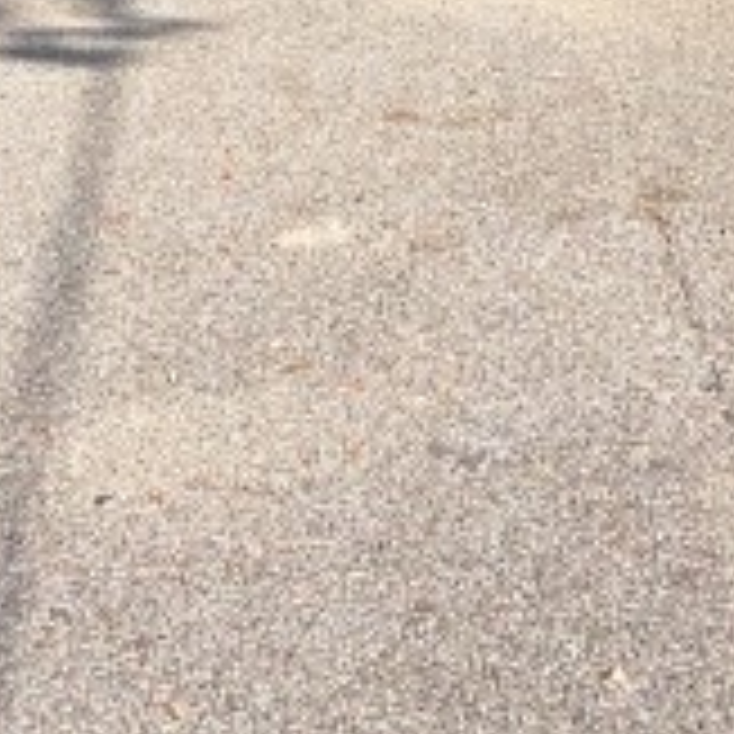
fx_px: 1727
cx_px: 437
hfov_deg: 24.0
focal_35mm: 72
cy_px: -594
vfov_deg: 18.6
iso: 50
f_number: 2.2
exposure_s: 1/1105
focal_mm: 2.2
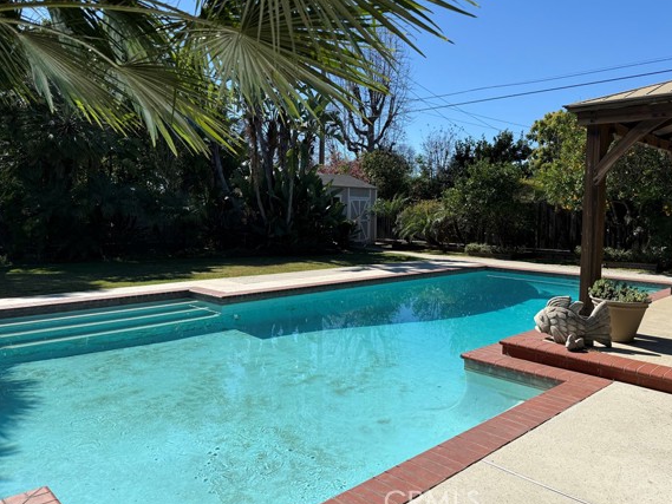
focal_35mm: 27
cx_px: 354
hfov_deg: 65.3
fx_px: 524
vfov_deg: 51.3
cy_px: 235
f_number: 1.78
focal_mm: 6.76
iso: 80
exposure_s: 1/4405
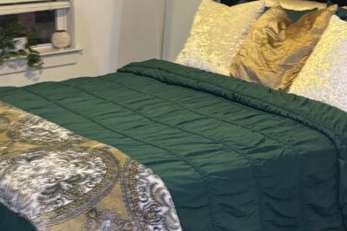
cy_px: 13
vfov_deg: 25.5
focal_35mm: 51
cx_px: 216
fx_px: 491
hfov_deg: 38.7
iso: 800
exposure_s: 1/30
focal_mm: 6.76
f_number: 1.78
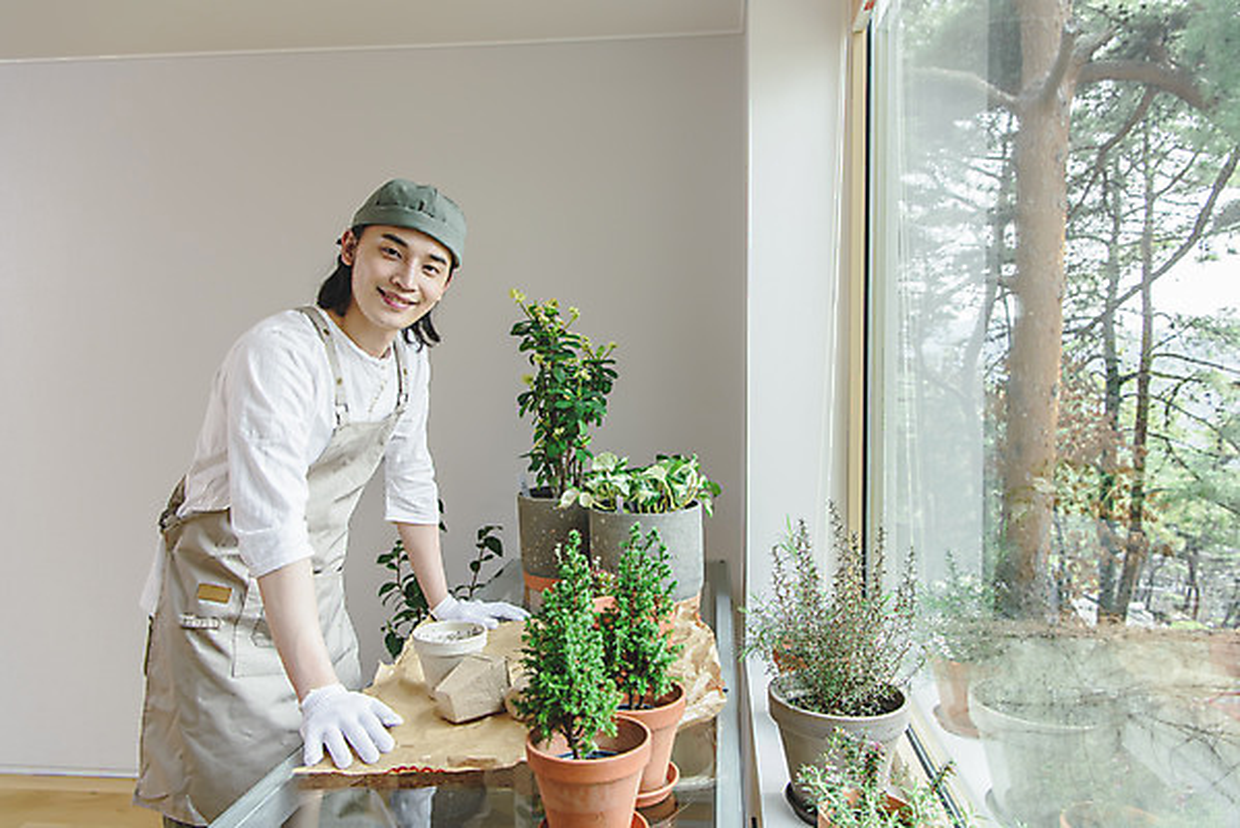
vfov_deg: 53.2
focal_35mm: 24
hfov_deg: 73.7
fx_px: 827
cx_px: 620
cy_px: 414
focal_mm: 24
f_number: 5.6
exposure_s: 1/125
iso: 320
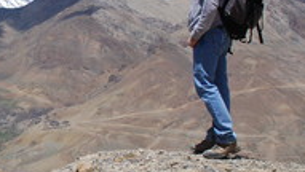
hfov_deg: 18.9
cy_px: 57
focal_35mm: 107
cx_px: -54
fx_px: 866
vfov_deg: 11.4
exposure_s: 1/250
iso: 125
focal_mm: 26
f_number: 10
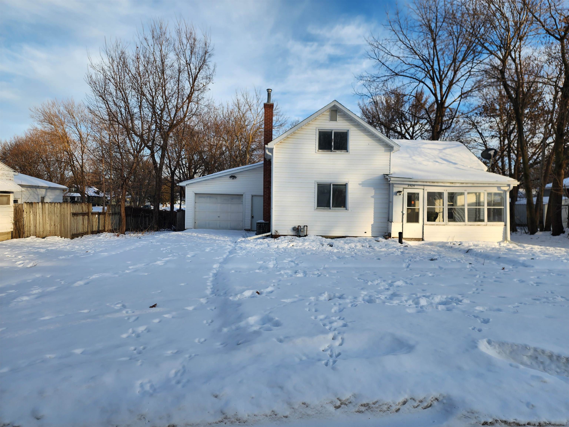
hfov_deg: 73.9
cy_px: 214
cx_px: 284
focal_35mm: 23
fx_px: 378
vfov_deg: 58.9
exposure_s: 1/389
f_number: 1.8
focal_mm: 6.4
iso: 12
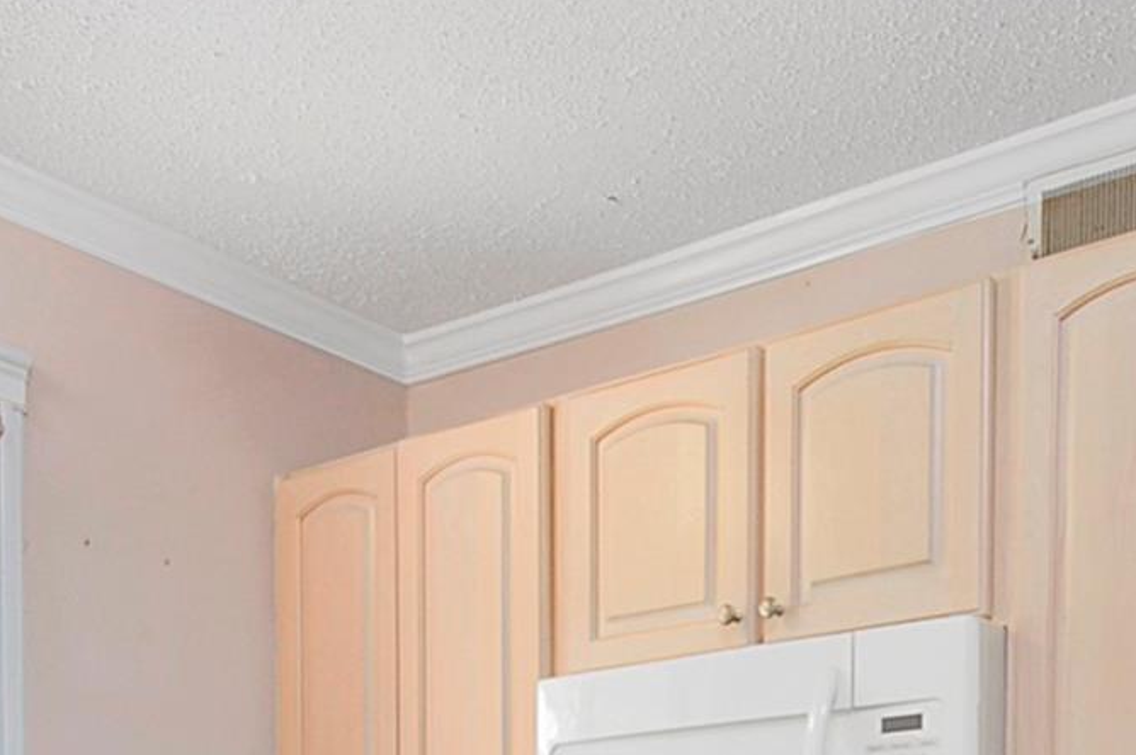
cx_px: 704
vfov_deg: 25.6
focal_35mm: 46
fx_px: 1450
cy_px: 946
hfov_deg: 42.5
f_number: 14
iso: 200
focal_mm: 10
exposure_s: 1/50
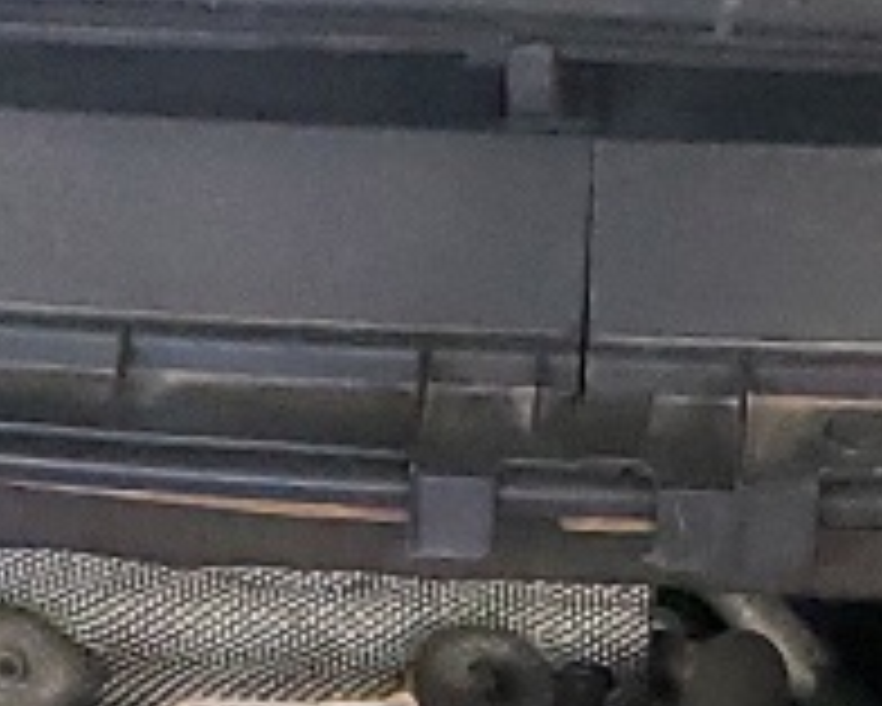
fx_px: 5406
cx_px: 621
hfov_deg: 9.3
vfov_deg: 7.0
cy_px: 1754
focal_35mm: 207
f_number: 1.5
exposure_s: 1/60.2
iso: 378
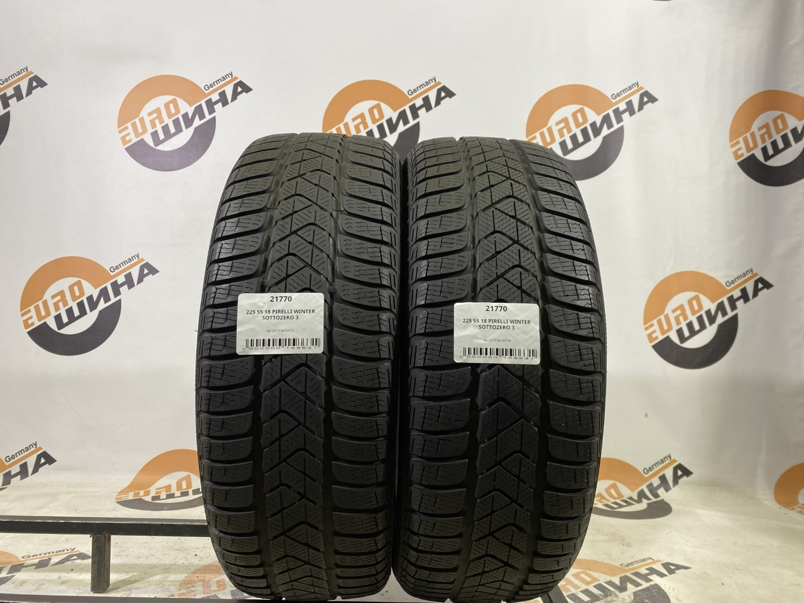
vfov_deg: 53.1
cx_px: 402
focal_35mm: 26
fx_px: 604
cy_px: 302
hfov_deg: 67.3
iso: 125
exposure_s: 1/100
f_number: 1.8
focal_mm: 4.25
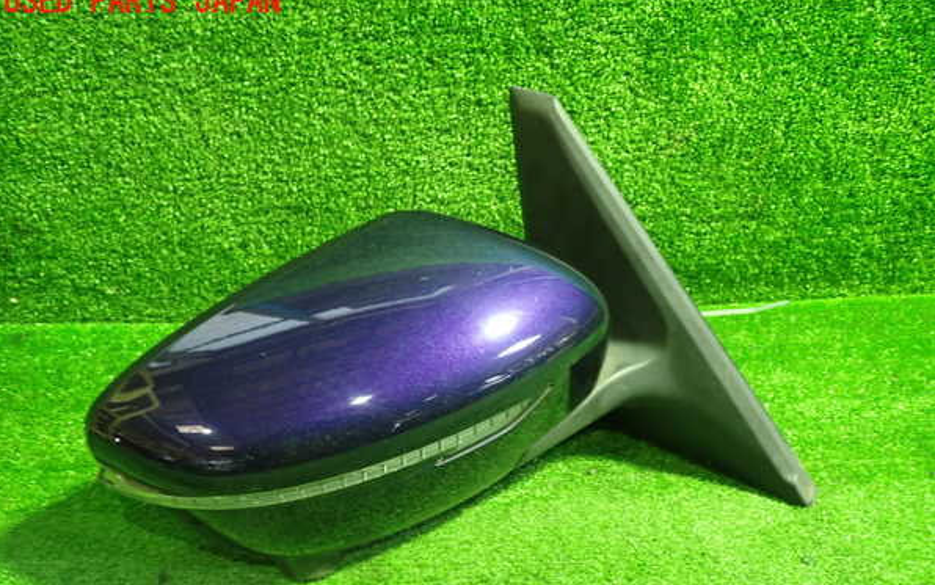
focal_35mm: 32
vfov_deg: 39.4
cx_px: 466
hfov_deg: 59.6
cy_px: 336
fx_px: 816
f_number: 2.3
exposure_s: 1/30
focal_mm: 5.4
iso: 800
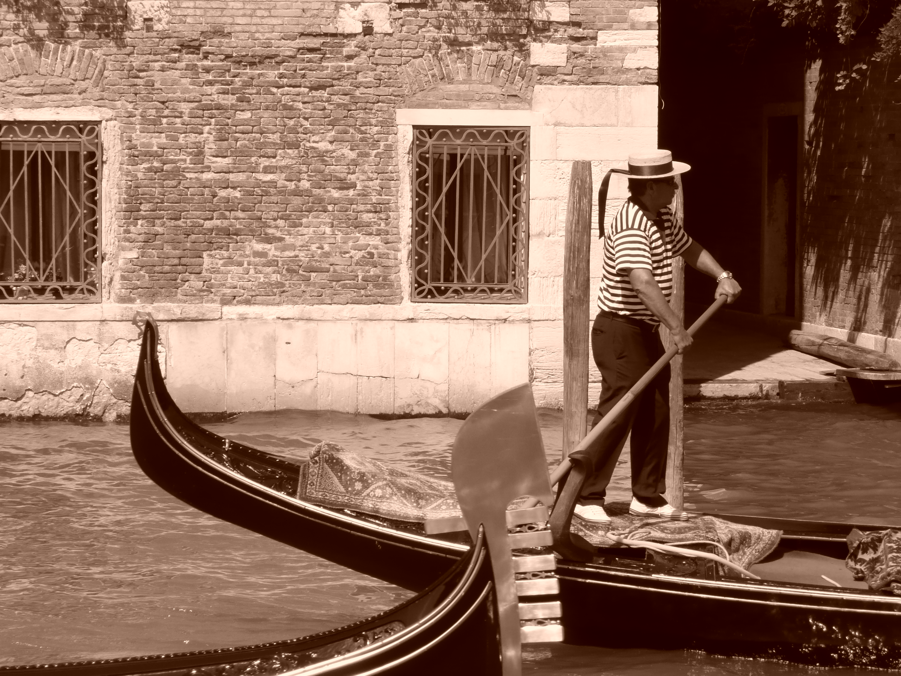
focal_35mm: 128
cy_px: 338
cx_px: 450
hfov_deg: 15.4
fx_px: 3332
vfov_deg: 11.6
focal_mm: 20.9
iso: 100
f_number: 4.7
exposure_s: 1/640
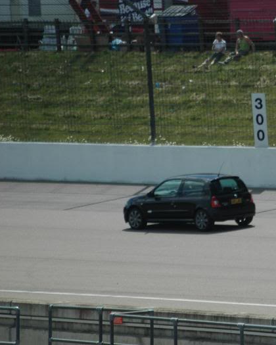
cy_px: 173
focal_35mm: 311
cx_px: 259
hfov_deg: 5.0
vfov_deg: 6.2
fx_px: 3173
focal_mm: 145
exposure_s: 1/1250
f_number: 4.5
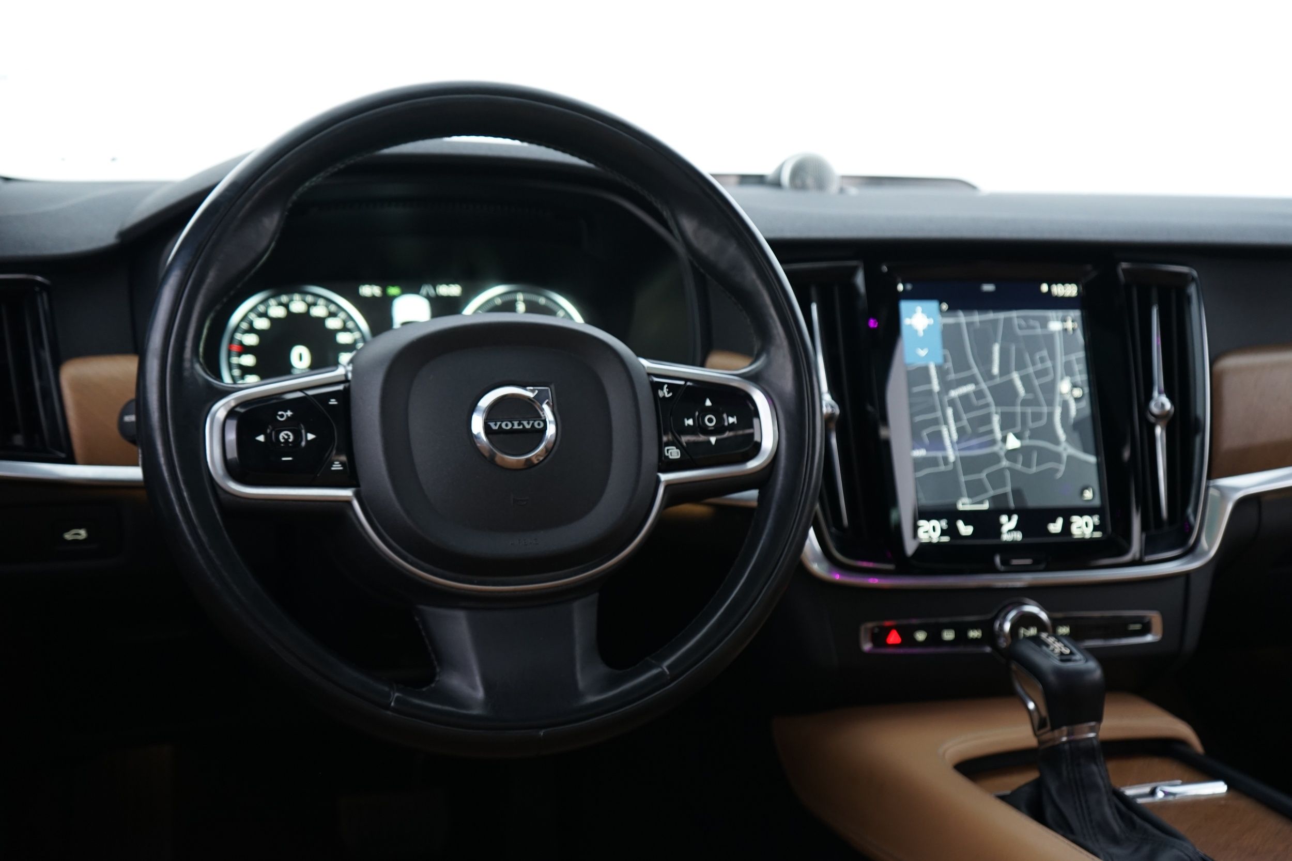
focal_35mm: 38
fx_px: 1364
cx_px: 646
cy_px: 430
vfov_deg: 35.1
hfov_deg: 50.7
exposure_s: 1/6
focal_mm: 38
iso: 800
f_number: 4.5
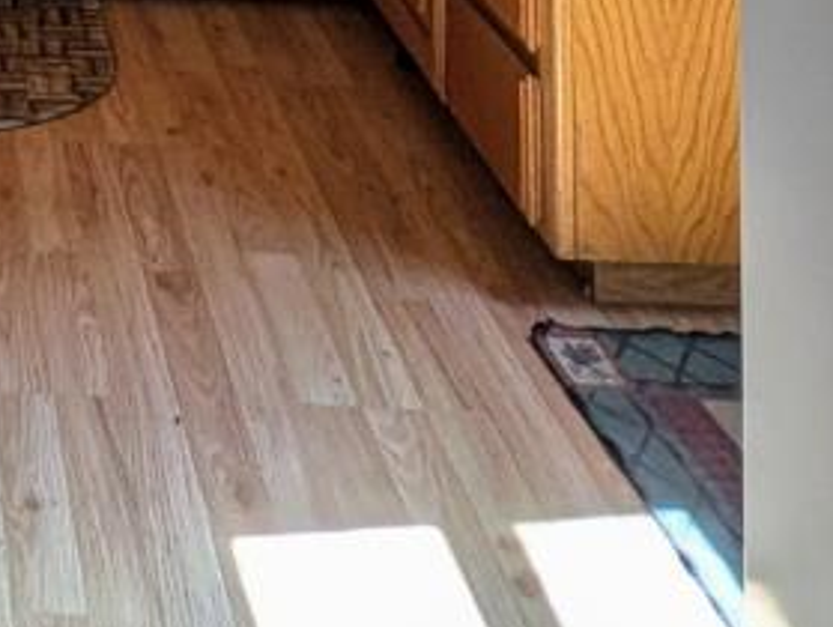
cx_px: -245
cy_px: -775
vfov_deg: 15.1
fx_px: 1687
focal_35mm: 70
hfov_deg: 24.3
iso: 57
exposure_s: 1/76.4
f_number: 2.2
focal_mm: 1.95
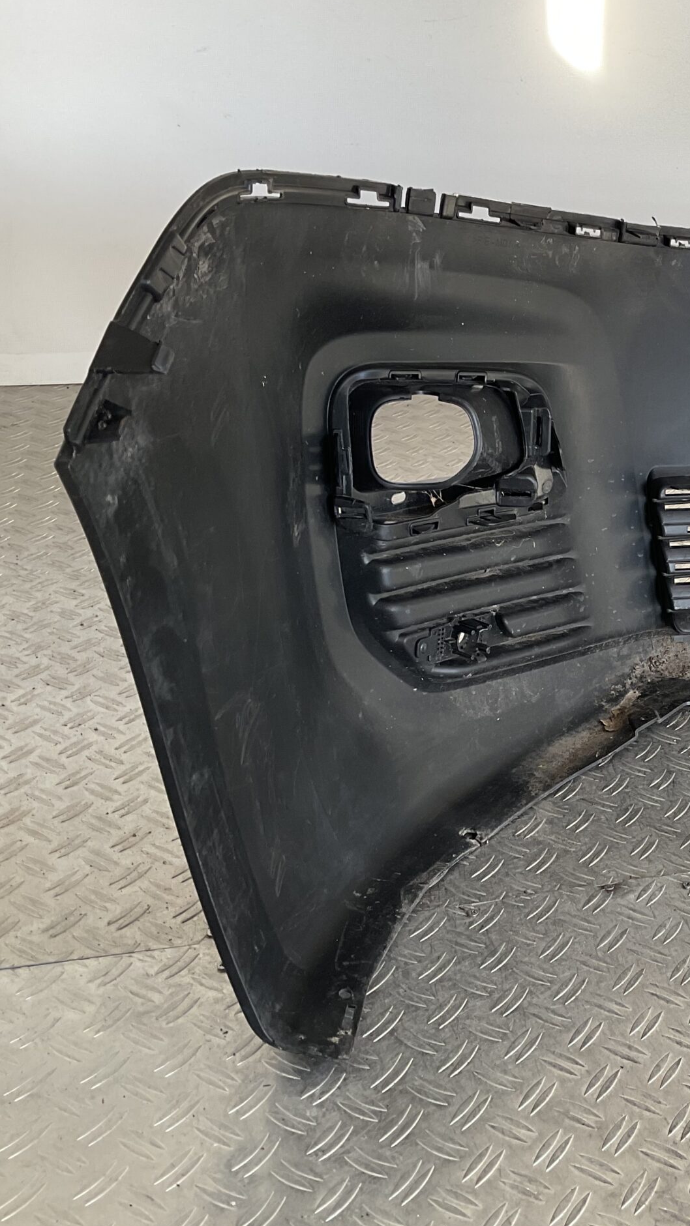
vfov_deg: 47.4
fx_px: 1399
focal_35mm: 43
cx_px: 740
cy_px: 619
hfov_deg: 25.8
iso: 25
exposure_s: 1/100
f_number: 1.8
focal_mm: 3
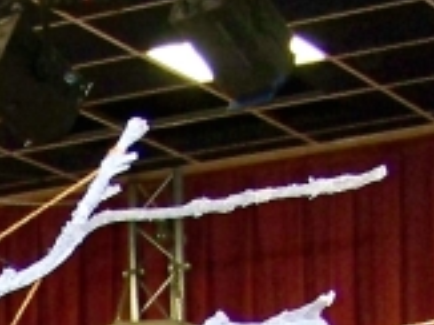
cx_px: -399
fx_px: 2593
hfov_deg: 9.1
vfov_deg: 6.5
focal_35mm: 207
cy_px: 1012
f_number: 2.8
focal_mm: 5.85
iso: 200
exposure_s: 1/30
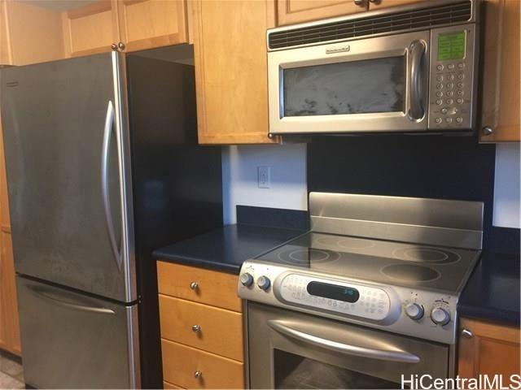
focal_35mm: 29
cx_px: 260
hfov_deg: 61.7
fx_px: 436
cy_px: 195
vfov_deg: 48.2
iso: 64
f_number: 2.2
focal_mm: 4.15
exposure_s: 1/15
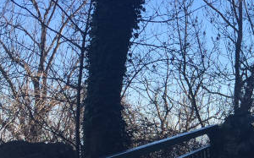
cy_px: 131
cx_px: 336
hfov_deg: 18.4
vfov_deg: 12.4
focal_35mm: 105
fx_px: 726
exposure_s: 1/920
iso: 32
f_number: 2.2
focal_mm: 4.15
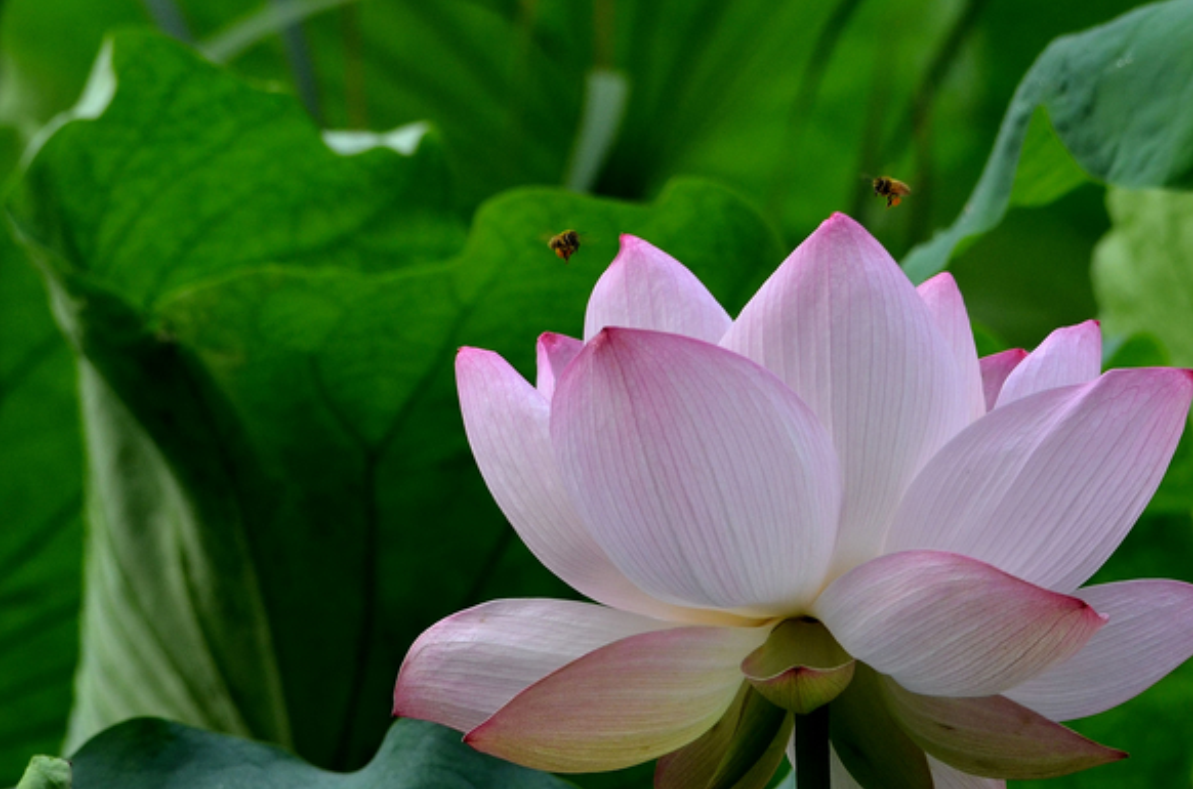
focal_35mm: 619
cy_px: 389
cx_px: 654
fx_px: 20463
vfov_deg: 2.2
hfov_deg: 3.3
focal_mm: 300
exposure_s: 1/250
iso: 400
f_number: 11
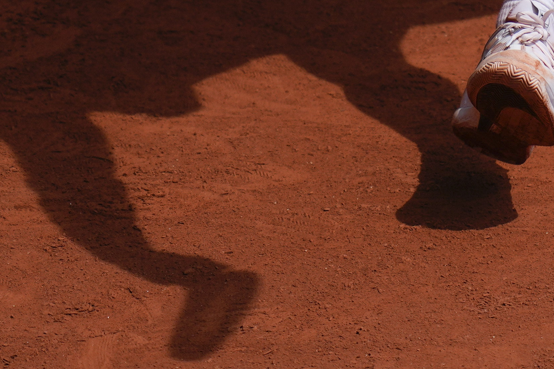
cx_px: 690
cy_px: -361
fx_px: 25574
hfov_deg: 1.2
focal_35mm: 1662
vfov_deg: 0.8
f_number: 2.8
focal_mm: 400
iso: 100
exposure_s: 1/6400
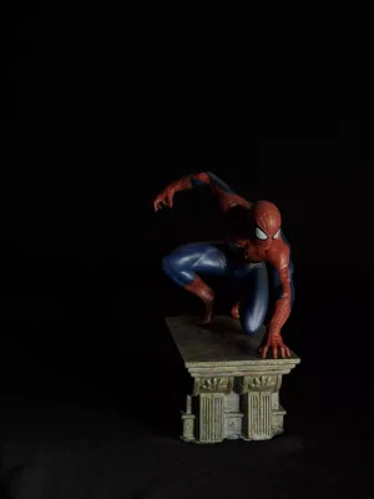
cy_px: 250
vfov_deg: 39.7
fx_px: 691
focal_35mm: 48
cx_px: 187
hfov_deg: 30.3
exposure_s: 1/30
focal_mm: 6.76
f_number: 1.78
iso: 640
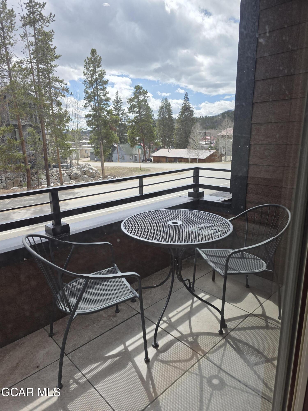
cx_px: 154
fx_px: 273
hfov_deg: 58.9
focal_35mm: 23
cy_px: 206
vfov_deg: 73.9
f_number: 1.7
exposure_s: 1/3059
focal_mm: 6.3
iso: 80
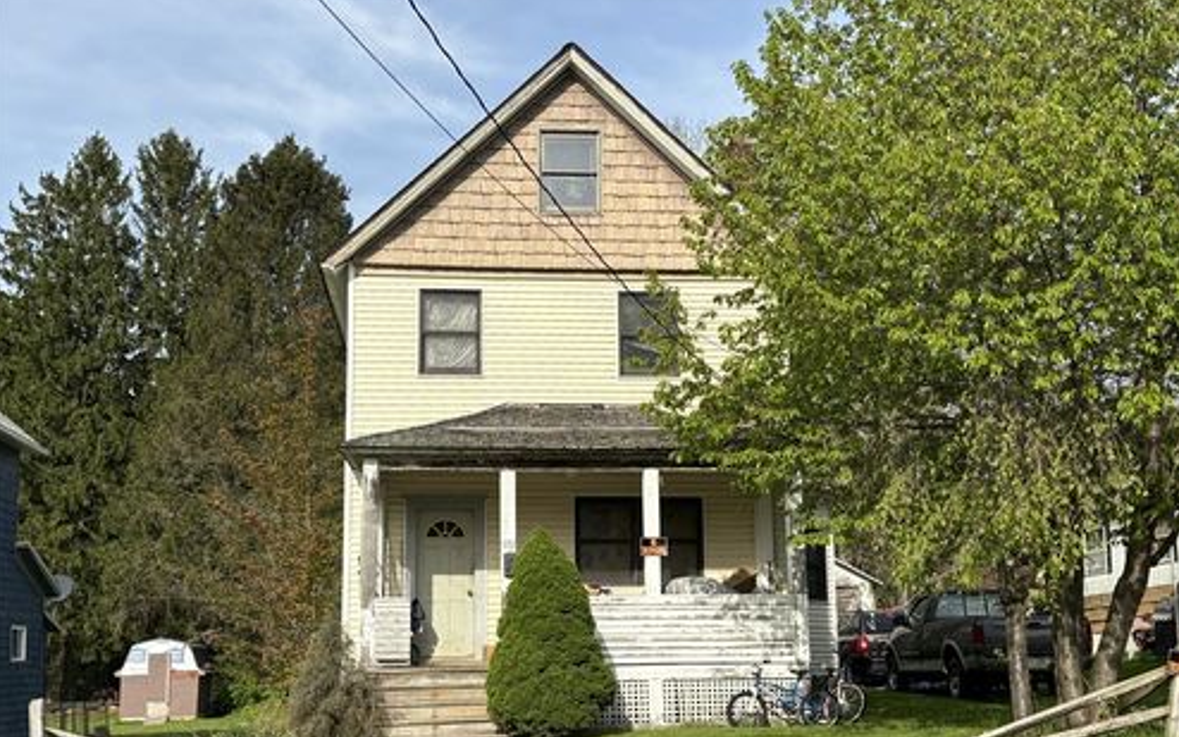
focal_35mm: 44
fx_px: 1414
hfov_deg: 45.3
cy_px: 431
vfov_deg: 29.2
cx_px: 587
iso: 50
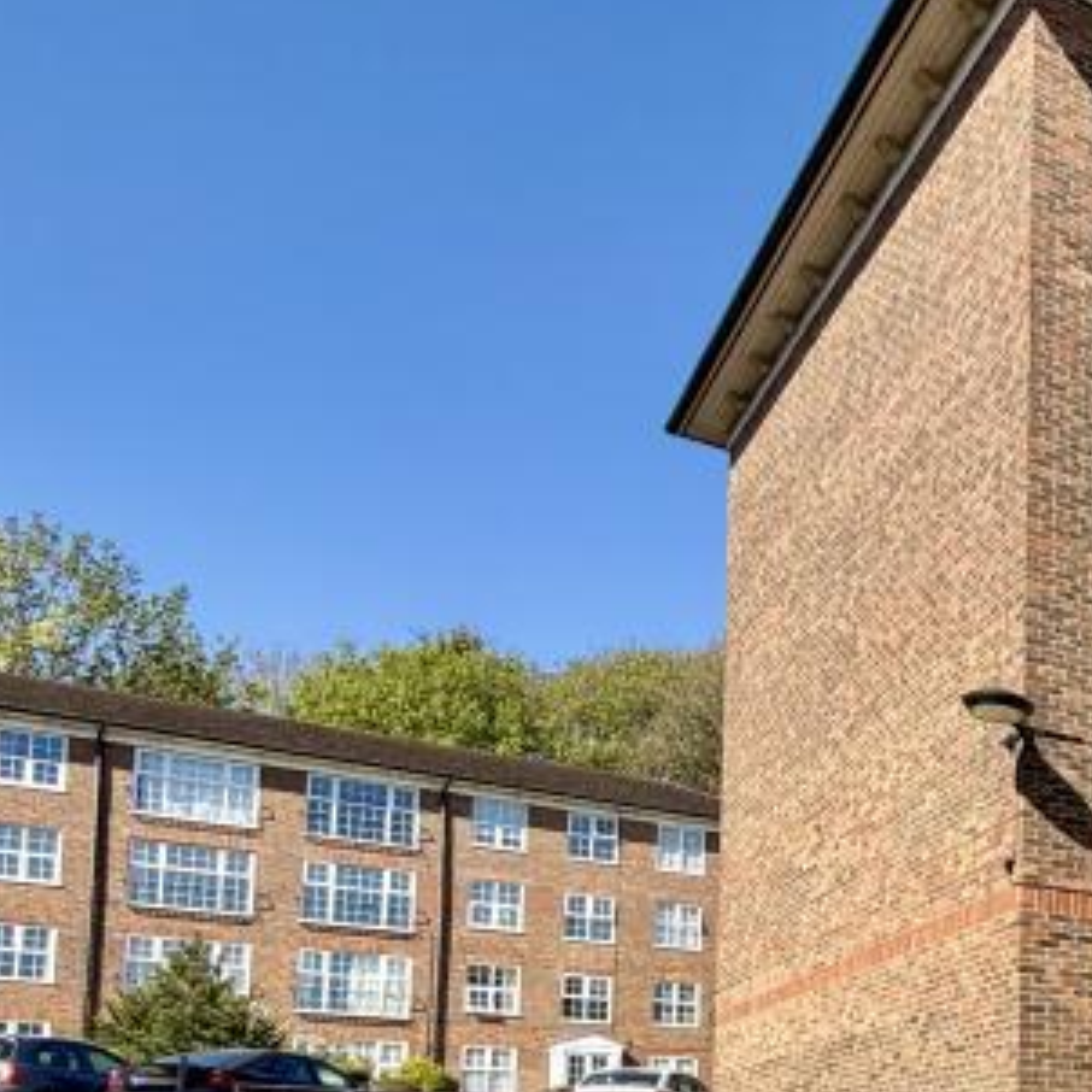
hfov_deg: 29.2
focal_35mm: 42
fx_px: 1499
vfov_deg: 35.8
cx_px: 1537
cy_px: 1114
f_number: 2.2
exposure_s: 1/770
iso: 25
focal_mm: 2.22
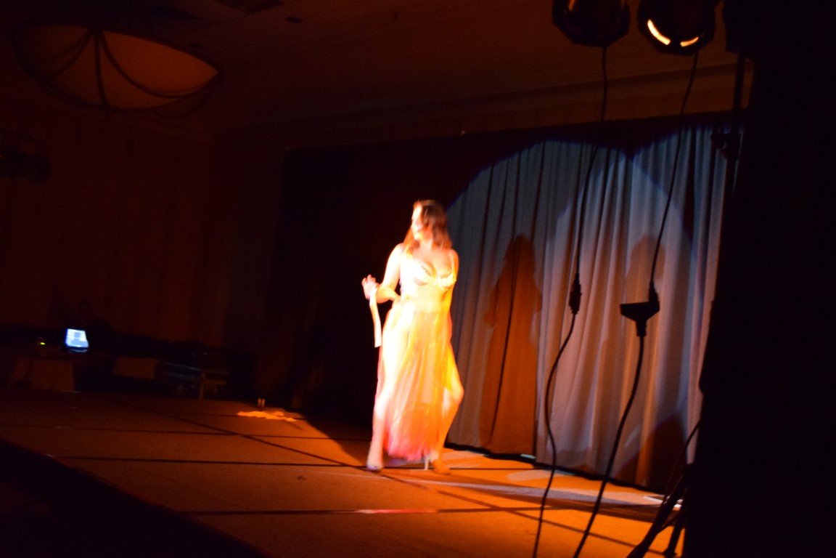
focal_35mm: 45
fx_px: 1045
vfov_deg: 29.9
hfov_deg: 43.6
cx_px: 418
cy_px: 279
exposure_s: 1/13
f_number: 4.2
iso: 6400
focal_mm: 30
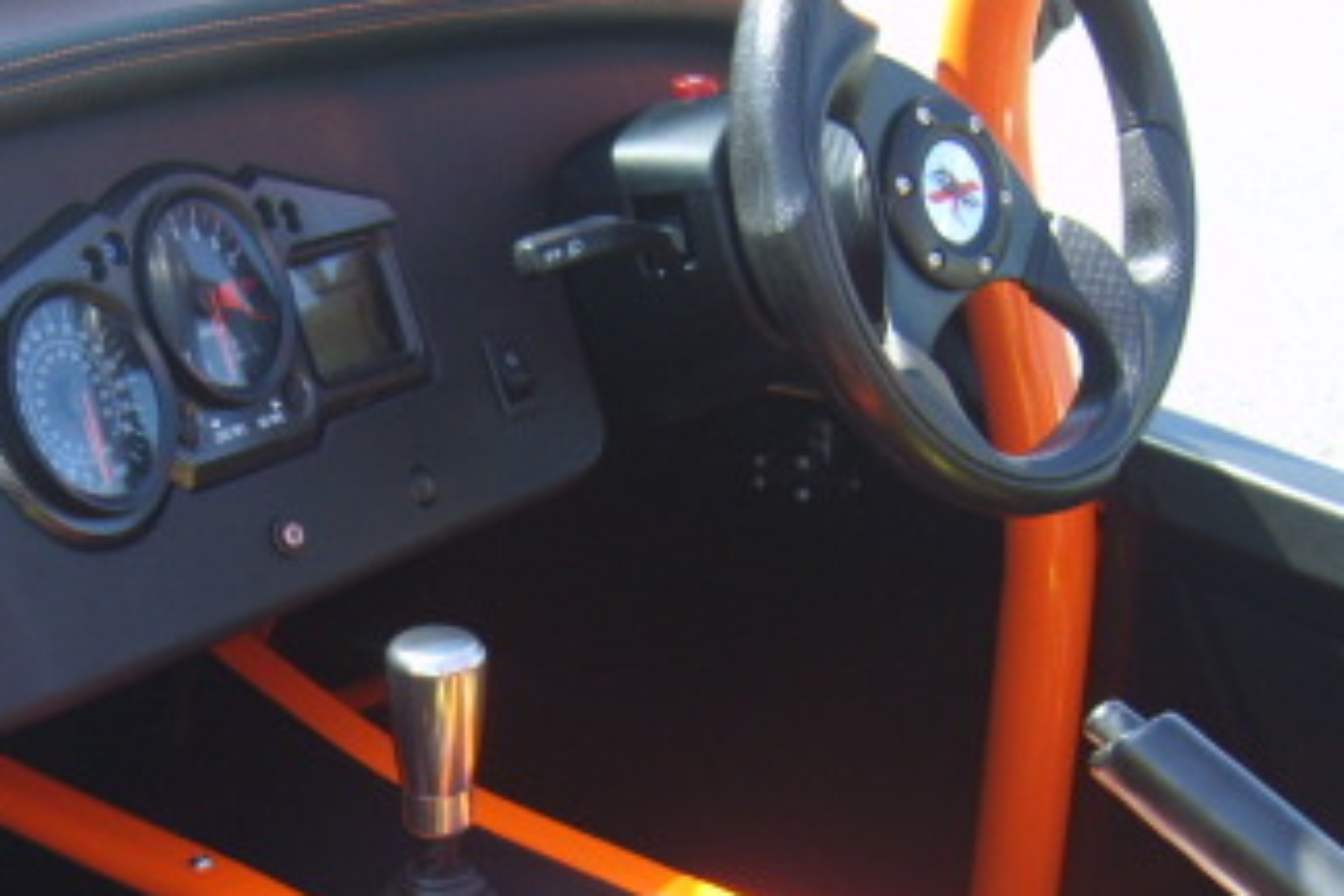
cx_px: 336
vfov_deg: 18.6
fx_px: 2688
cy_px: 801
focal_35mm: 72
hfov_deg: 27.7
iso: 50
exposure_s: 1/180
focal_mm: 7.4
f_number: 2.8
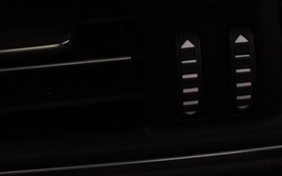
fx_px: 1030
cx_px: 185
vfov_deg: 8.4
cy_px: -332
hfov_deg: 15.6
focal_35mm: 134
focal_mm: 9.4
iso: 400
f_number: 1.8
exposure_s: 1/30
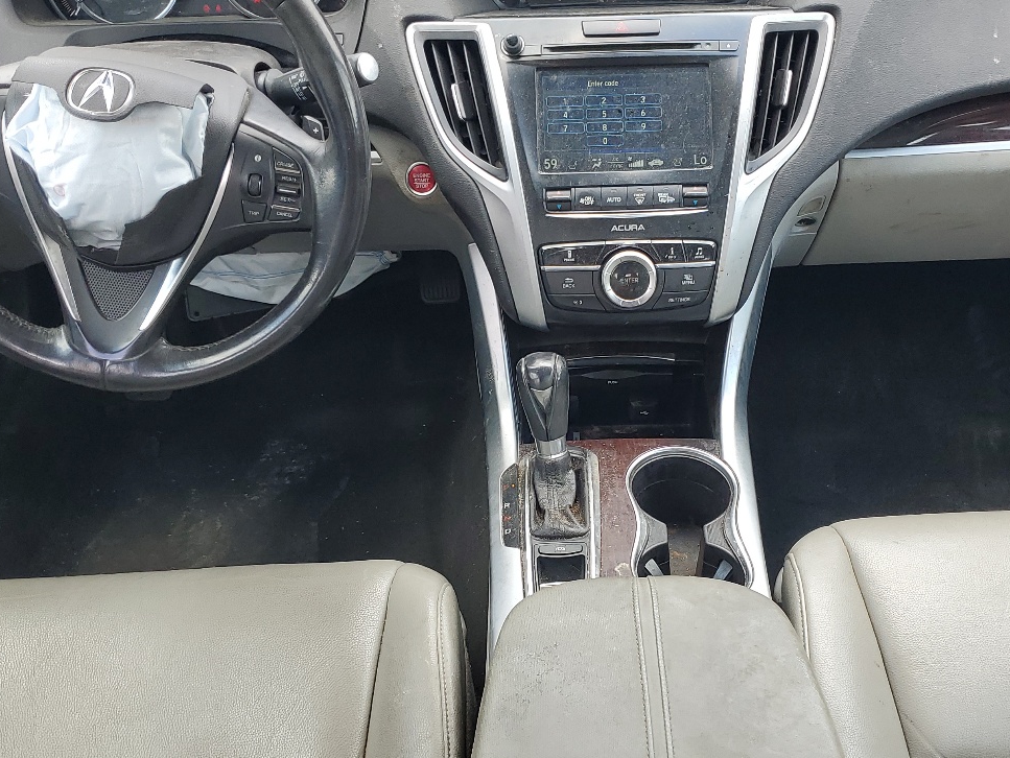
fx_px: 1255
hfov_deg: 43.7
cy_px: 443
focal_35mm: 43
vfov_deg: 33.5
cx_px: 573
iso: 50
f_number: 1.5
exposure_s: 1/208
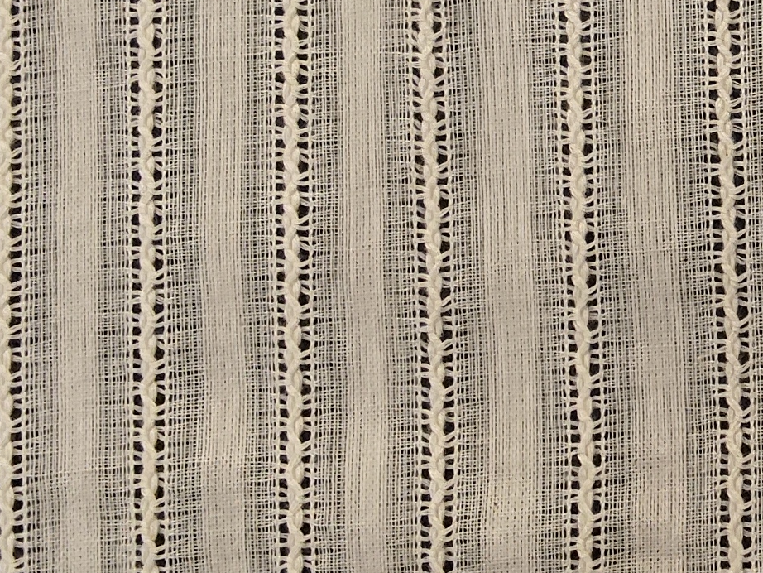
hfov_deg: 19.6
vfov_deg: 15.9
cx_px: 999
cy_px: 60
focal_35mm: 92
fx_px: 2028
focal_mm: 2.78
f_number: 2
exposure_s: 1/100
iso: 160
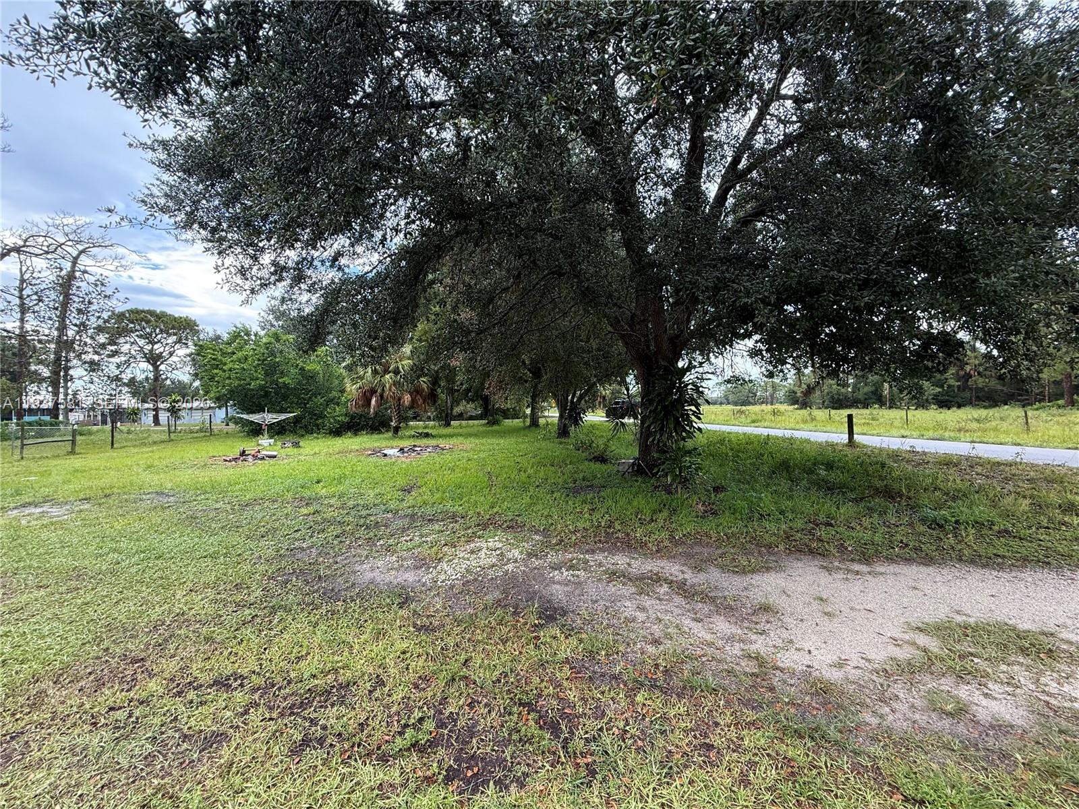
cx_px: 540
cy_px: 404
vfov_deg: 85.7
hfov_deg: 102.1
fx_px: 436
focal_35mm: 14
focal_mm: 2.22
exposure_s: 1/99
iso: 80
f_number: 2.2
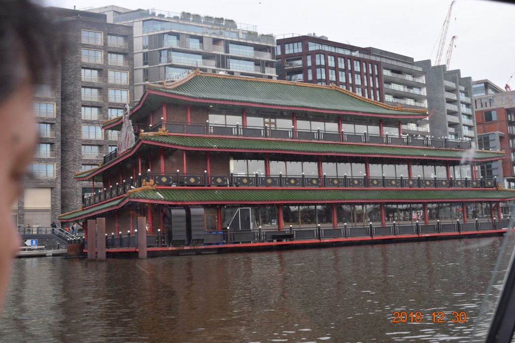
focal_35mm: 39
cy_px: 172
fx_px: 558
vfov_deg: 34.2
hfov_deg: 49.6
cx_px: 258
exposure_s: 1/160
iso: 400
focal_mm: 26
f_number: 6.3
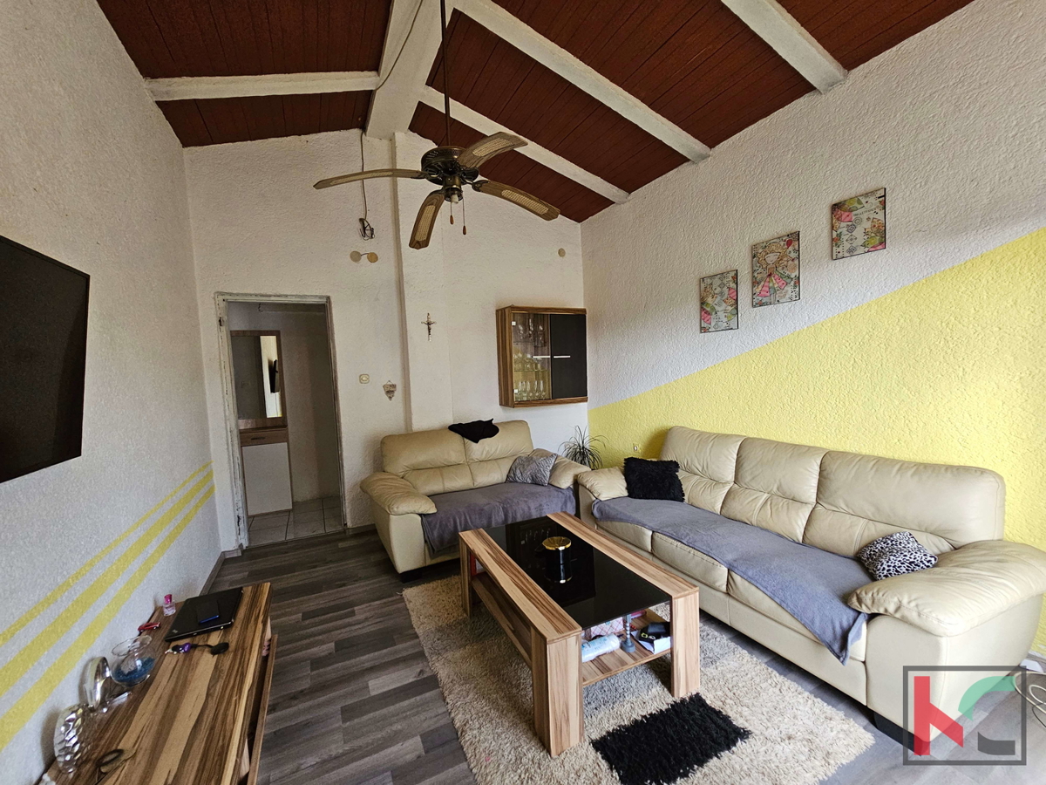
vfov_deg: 89.9
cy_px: 392
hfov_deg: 106.2
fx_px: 393
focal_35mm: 13
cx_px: 523
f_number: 2.2
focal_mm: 2.2
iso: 400
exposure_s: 1/100
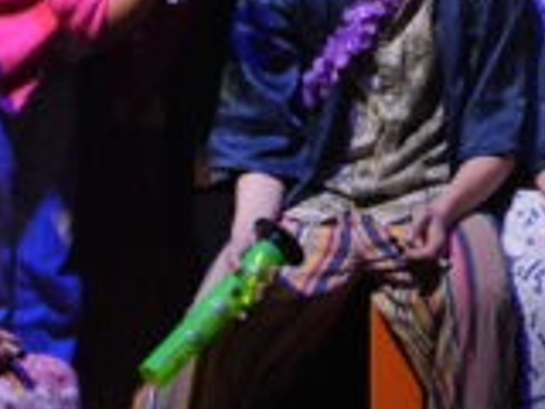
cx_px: 508
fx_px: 10297
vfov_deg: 2.3
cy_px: 99
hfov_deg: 3.0
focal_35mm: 654
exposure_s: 1/80
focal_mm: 202
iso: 1600
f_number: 5.6
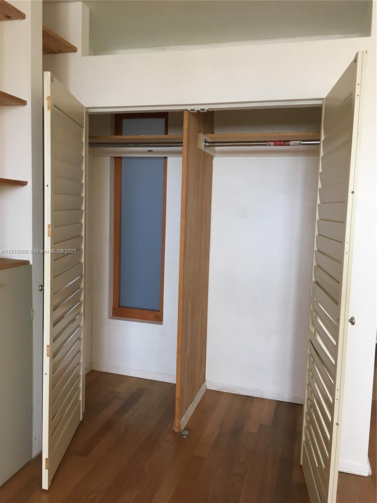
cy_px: 252
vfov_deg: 61.7
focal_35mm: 29
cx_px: 188
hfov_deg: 48.2
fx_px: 421
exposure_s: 1/30
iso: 125
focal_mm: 4.15
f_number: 2.2
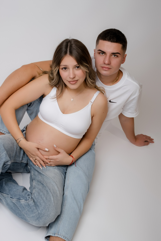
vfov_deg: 43.6
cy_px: 120
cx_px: 80
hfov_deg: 29.9
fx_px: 302
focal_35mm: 45
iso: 1250
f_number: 9
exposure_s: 1/200
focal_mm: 30
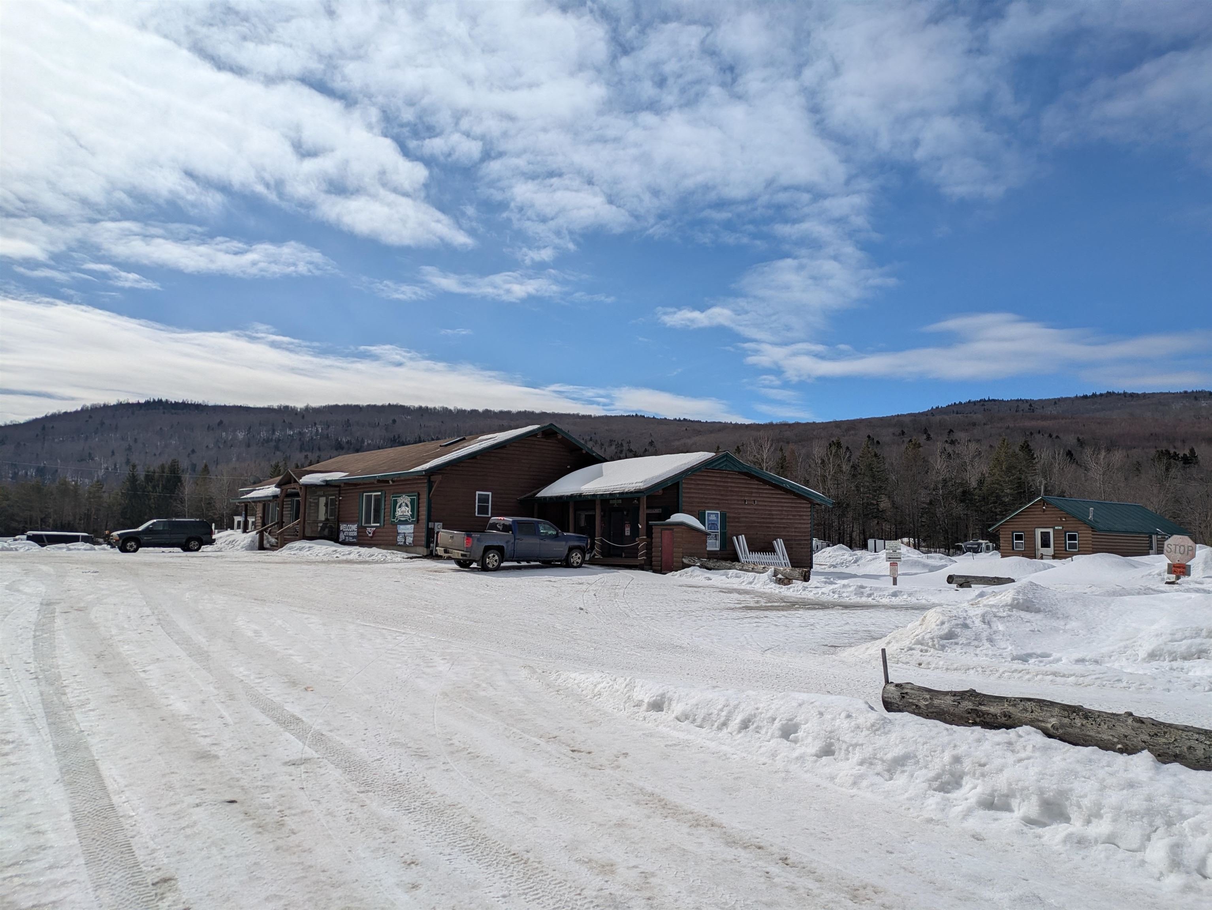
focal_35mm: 25
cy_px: 455
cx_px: 606
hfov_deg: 69.4
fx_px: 876
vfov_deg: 54.9
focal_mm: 5.43
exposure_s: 1/10101
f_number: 1.89
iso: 50
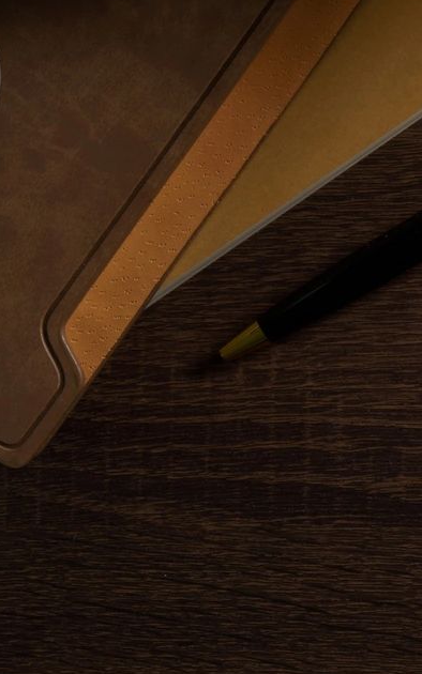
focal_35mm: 144
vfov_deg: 14.5
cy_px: 380
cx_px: 822
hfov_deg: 8.7
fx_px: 2649
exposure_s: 1
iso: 100
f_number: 11
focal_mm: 28
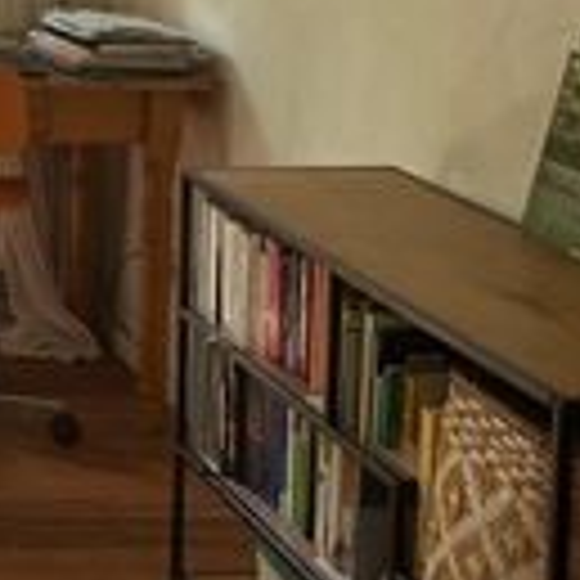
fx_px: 1877
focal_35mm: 99
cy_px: -13
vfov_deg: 17.1
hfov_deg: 14.4
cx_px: -611
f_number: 1.78
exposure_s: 1/121
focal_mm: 6.86
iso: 125
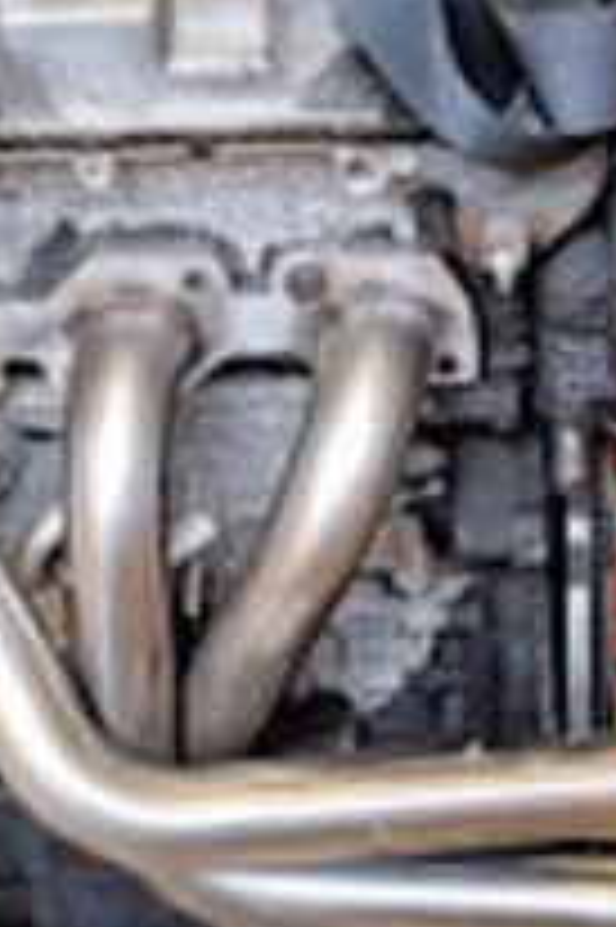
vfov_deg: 24.2
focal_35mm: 84
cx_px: 391
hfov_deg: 16.2
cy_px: 567
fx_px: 2159
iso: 160
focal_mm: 4.2
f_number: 1.7
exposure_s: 1/50
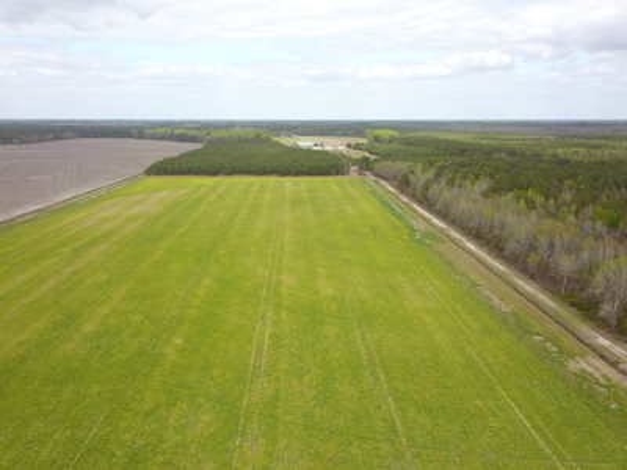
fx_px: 471
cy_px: 235
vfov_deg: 53.1
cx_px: 314
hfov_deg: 67.3
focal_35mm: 26
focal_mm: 4.73
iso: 100
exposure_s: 1/658
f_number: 2.2
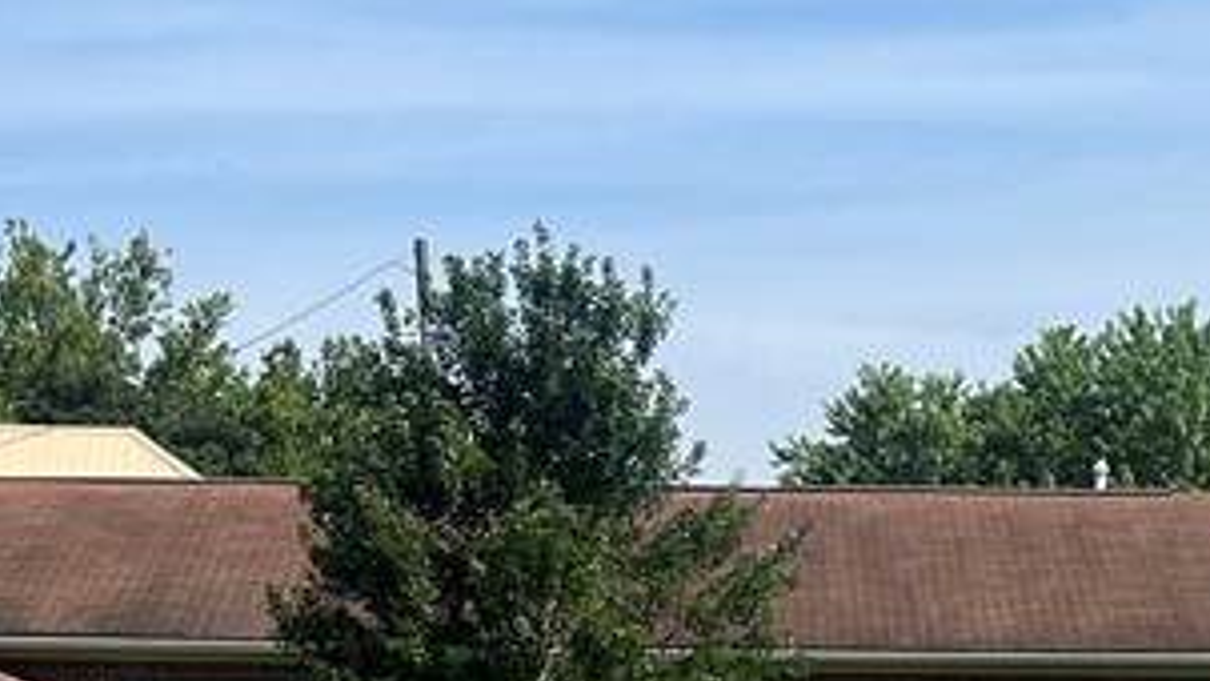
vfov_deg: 11.8
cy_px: 1178
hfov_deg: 22.2
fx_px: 3081
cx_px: 633
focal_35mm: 96
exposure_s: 1/3571
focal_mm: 5.7
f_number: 1.5
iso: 50
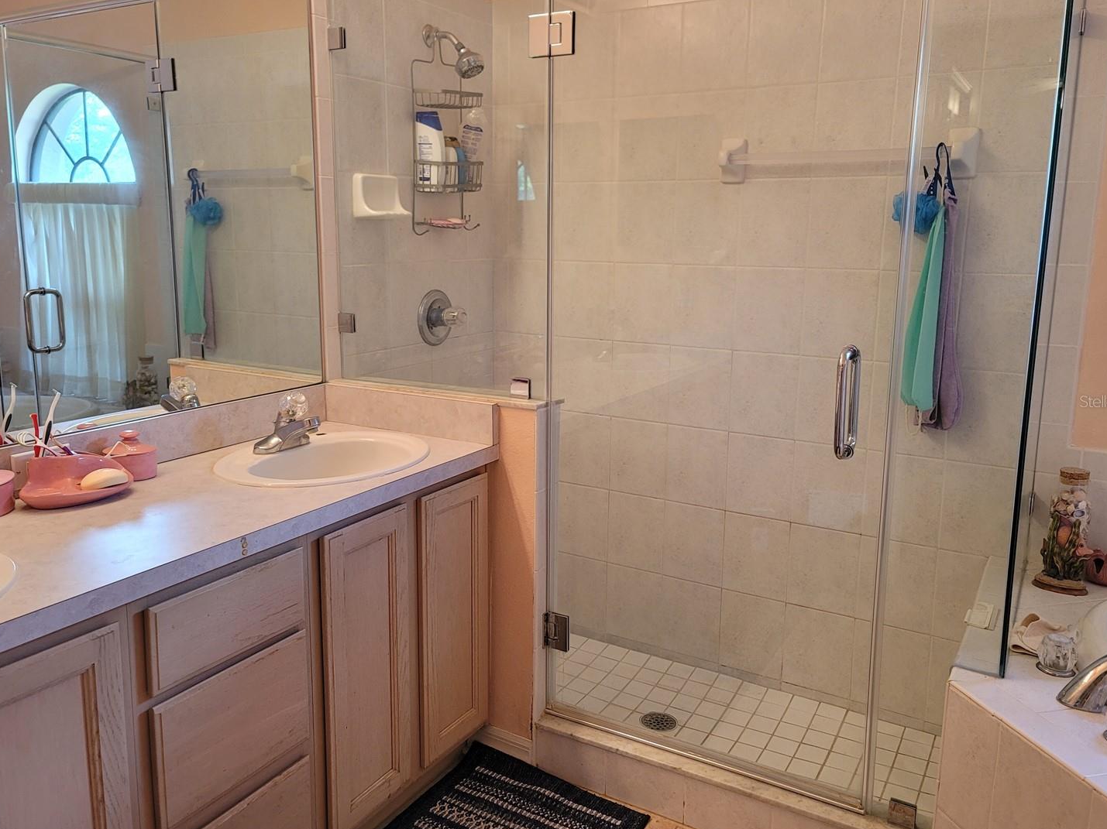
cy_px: 401
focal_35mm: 28
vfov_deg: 49.7
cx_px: 533
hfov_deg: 63.4
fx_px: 895
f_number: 1.8
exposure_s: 1/60
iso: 250
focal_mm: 7
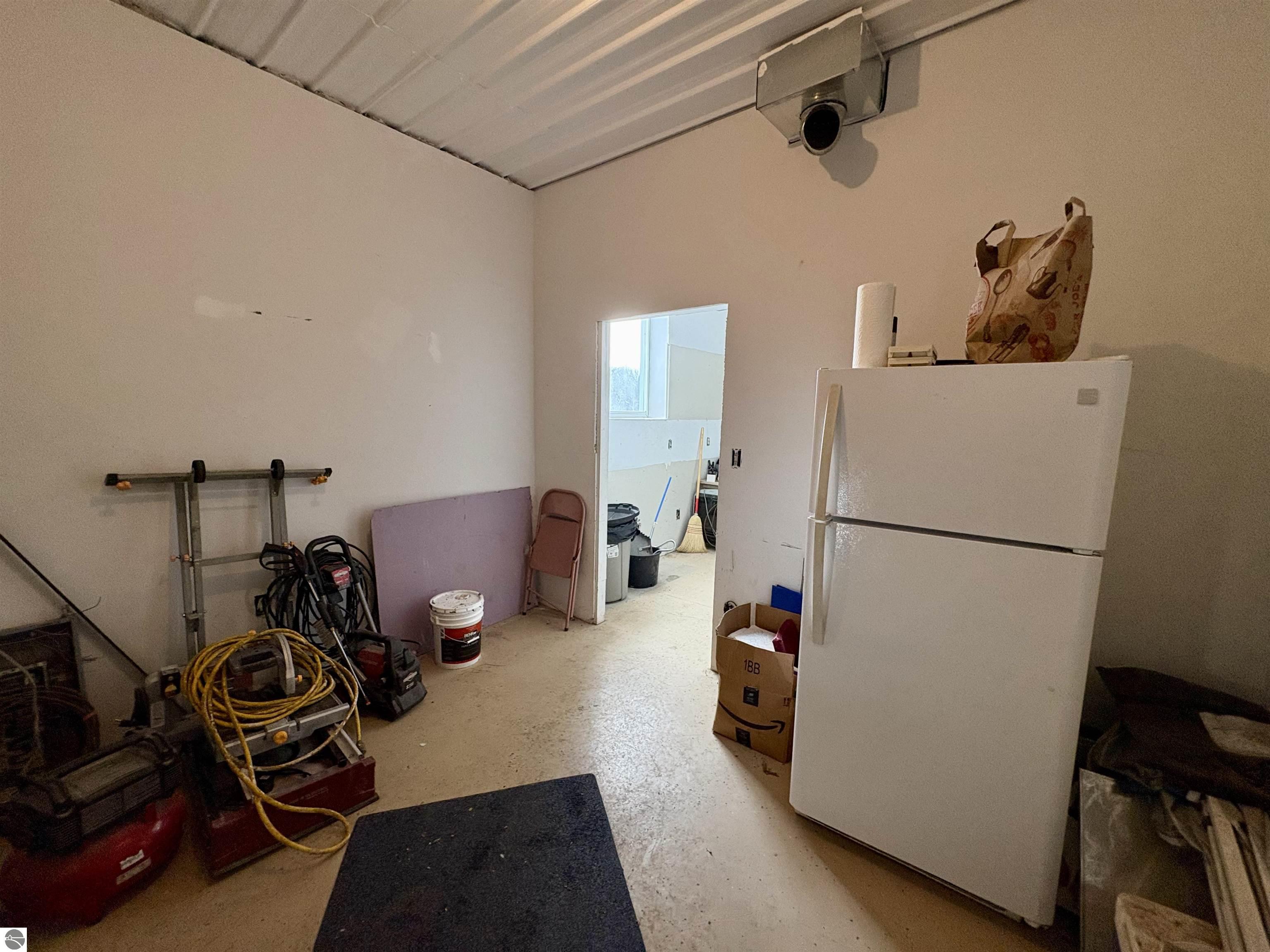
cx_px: 635
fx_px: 514
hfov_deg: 102.1
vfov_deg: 85.7
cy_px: 476
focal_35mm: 14
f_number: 2.2
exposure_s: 1/120
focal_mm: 2.22
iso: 320
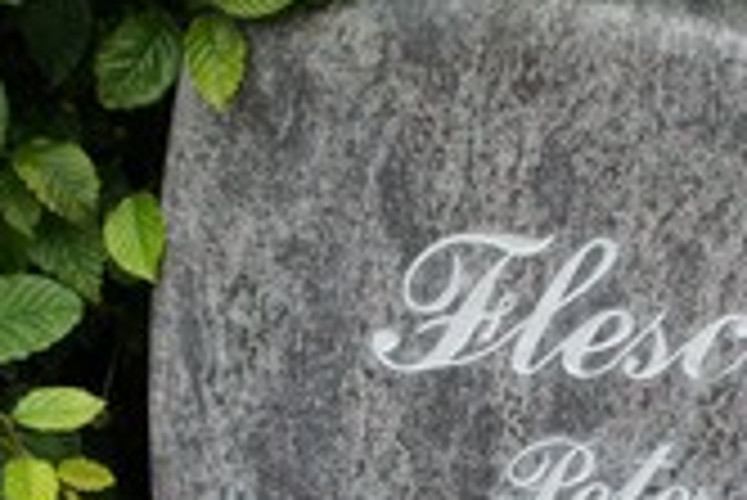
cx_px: 634
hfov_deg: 21.0
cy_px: 455
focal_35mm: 95
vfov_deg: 14.2
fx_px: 1981
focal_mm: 23
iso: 500
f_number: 6.3
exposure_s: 1/250
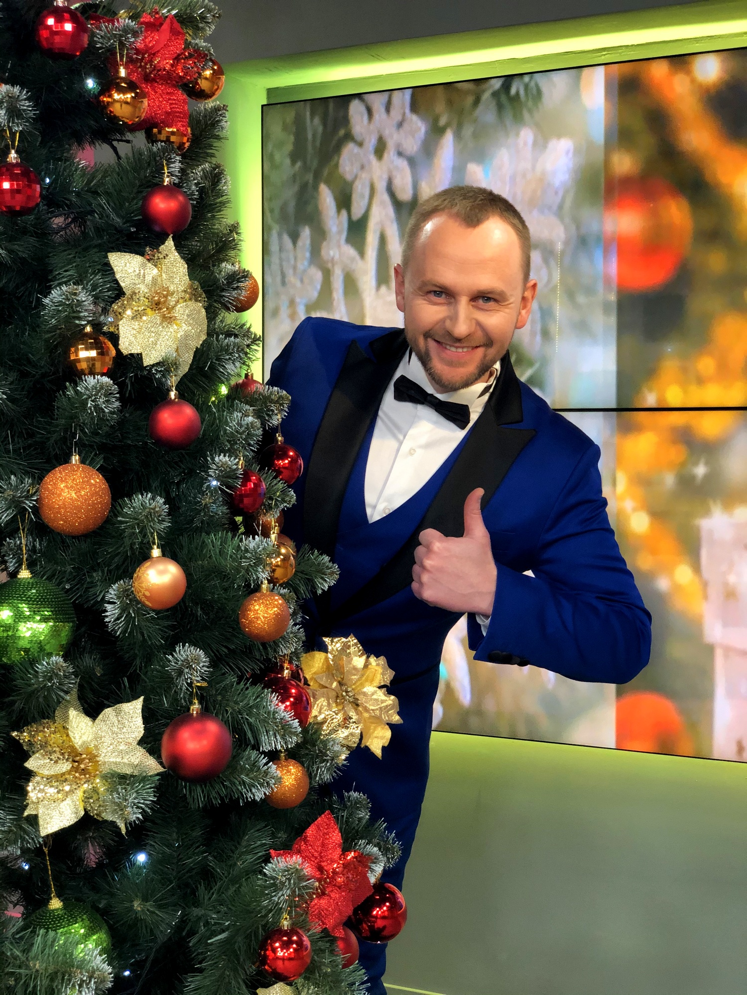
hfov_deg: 28.0
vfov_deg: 36.8
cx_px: 374
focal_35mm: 52
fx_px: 1496
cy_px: 498
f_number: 2.4
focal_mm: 6
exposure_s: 1/33
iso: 125
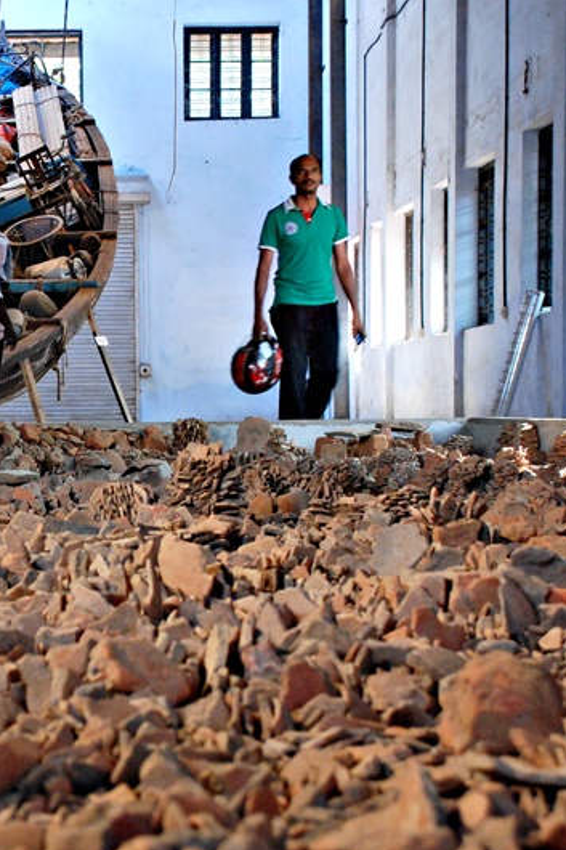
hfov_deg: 15.0
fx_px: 2123
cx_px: 63
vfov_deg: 22.6
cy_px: 458
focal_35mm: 90
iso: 900
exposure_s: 1/30
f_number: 5.6
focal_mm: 31
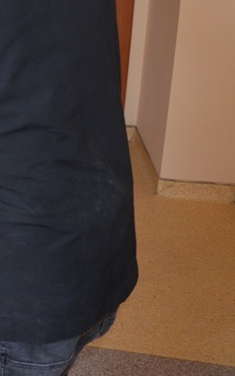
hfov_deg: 14.2
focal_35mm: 78
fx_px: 799
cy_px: 28
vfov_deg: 25.5
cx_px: -221
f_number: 3.5
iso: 450
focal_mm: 18
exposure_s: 1/60
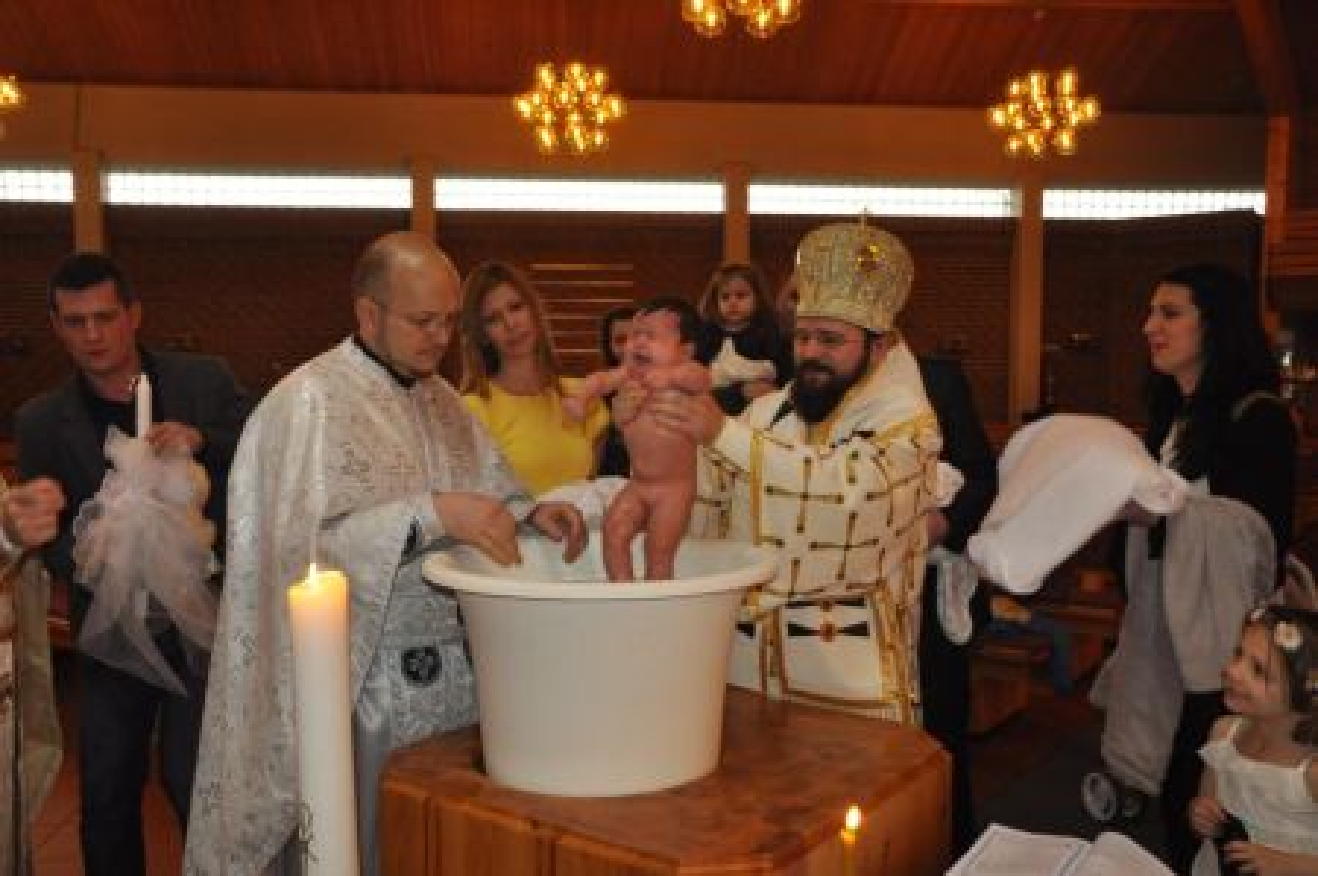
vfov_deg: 43.5
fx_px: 1097
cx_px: 659
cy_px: 438
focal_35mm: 30
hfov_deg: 62.0
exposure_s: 1/60
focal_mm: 20
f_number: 3.8
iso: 800
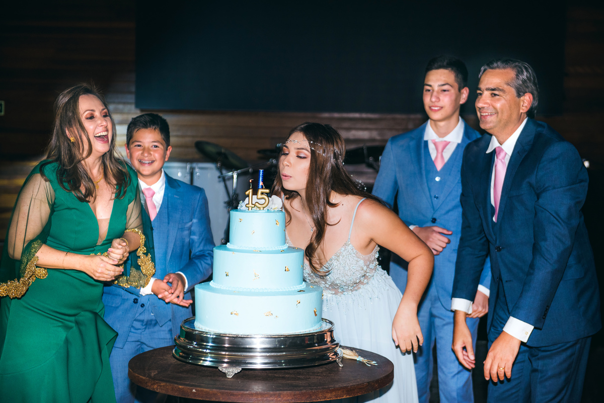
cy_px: 202
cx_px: 302
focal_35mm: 62
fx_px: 1041
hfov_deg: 32.4
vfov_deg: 21.9
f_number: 3.2
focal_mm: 62
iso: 1000
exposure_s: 1/200
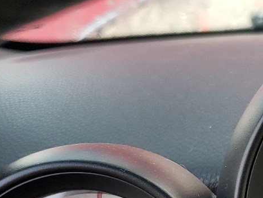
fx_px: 677
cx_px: 309
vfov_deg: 16.3
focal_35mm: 89
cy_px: 200
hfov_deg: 20.7
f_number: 1.5
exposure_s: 1/120
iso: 70
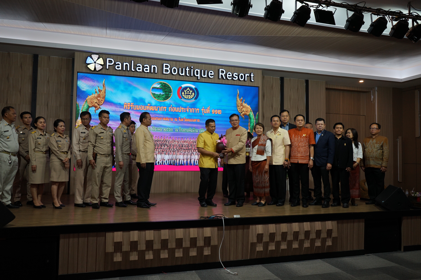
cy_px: 140
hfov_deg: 65.5
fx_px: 327
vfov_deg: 46.3
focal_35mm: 28
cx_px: 210
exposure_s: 1/125
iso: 800
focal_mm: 28
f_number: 5.6
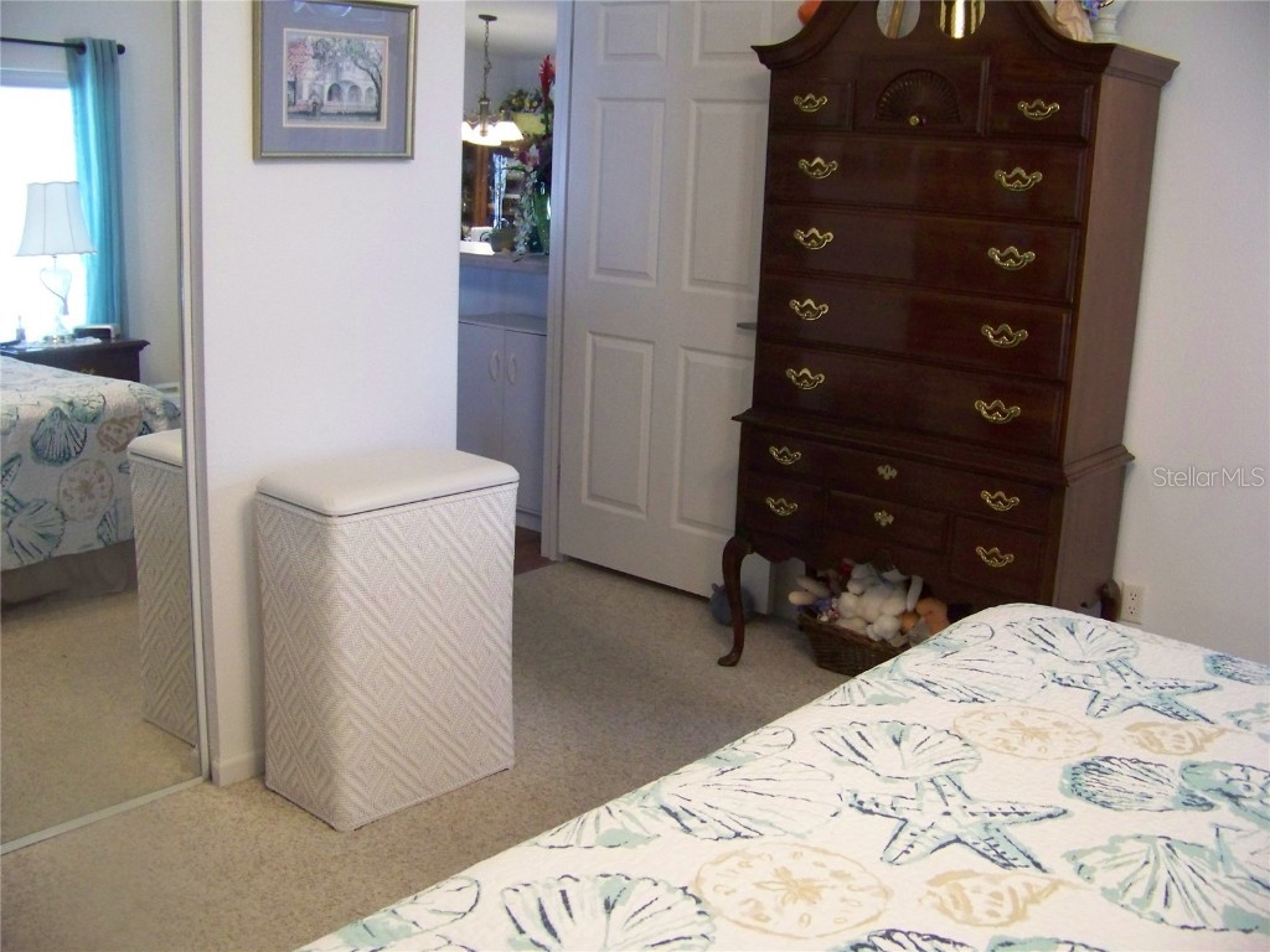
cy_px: 476
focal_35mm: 36
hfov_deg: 51.4
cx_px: 635
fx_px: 1321
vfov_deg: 39.7
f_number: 2.8
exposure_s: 1/30
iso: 320
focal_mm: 5.85
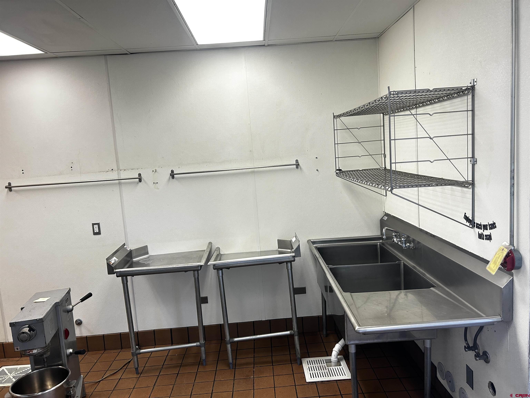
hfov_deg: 67.3
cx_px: 265
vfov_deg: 53.1
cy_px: 199
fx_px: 398
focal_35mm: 26
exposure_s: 1/120
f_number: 1.5
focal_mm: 5.7
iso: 125
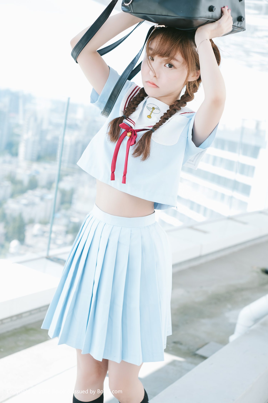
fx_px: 592
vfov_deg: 37.5
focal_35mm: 53
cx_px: 134
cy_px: 202
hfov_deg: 25.5
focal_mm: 35
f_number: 2.8
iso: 100
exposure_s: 1/400
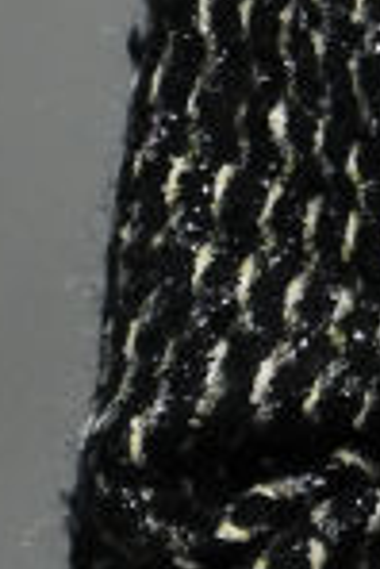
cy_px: -69
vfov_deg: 1.0
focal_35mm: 2080
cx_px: 1253
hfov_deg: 0.7
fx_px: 32854
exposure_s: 1/640
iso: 5000
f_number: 6.3
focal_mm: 300
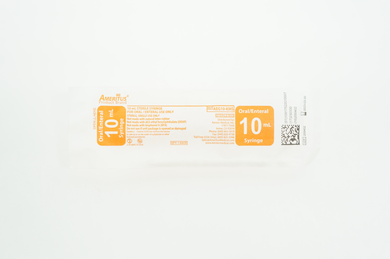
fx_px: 390
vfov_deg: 36.8
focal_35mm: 36
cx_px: 195
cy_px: 130
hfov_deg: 53.2
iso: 400
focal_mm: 24
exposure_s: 1/50
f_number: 5.6
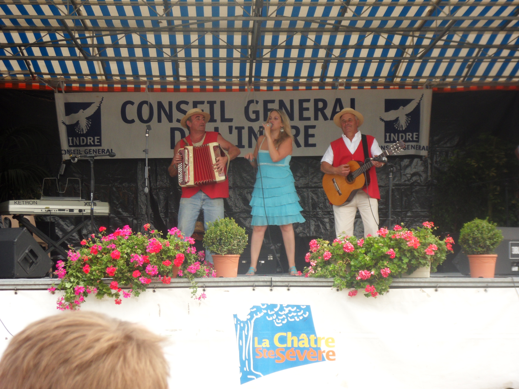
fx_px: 1424
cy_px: 194
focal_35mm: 95
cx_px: 260
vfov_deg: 15.6
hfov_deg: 20.7
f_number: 5.5
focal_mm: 16.6
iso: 100
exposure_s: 1/90
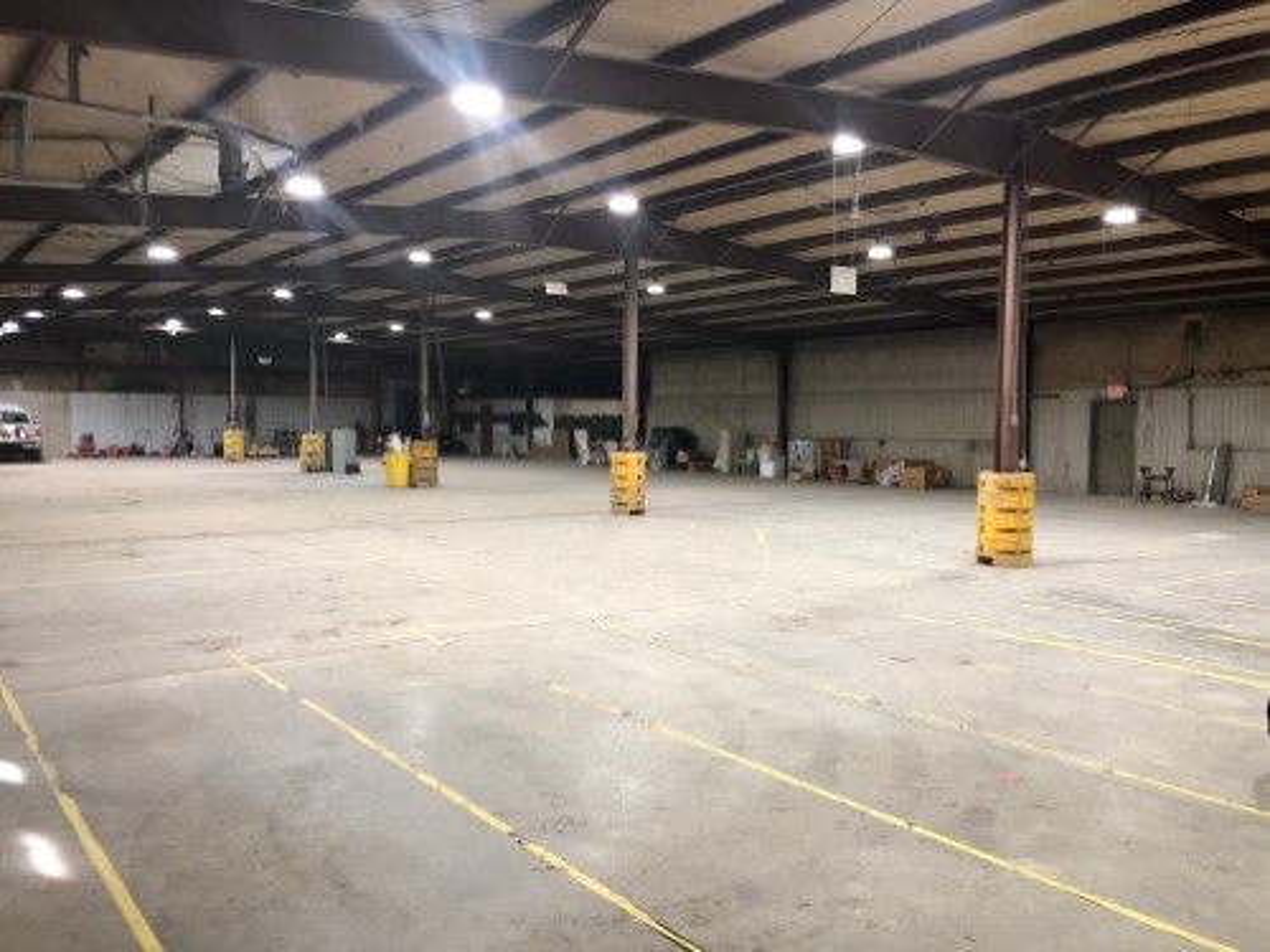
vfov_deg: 49.7
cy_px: 476
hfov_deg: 63.4
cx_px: 635
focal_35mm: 28
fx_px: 1027
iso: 40
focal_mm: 3.99
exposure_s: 1/30
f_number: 1.8
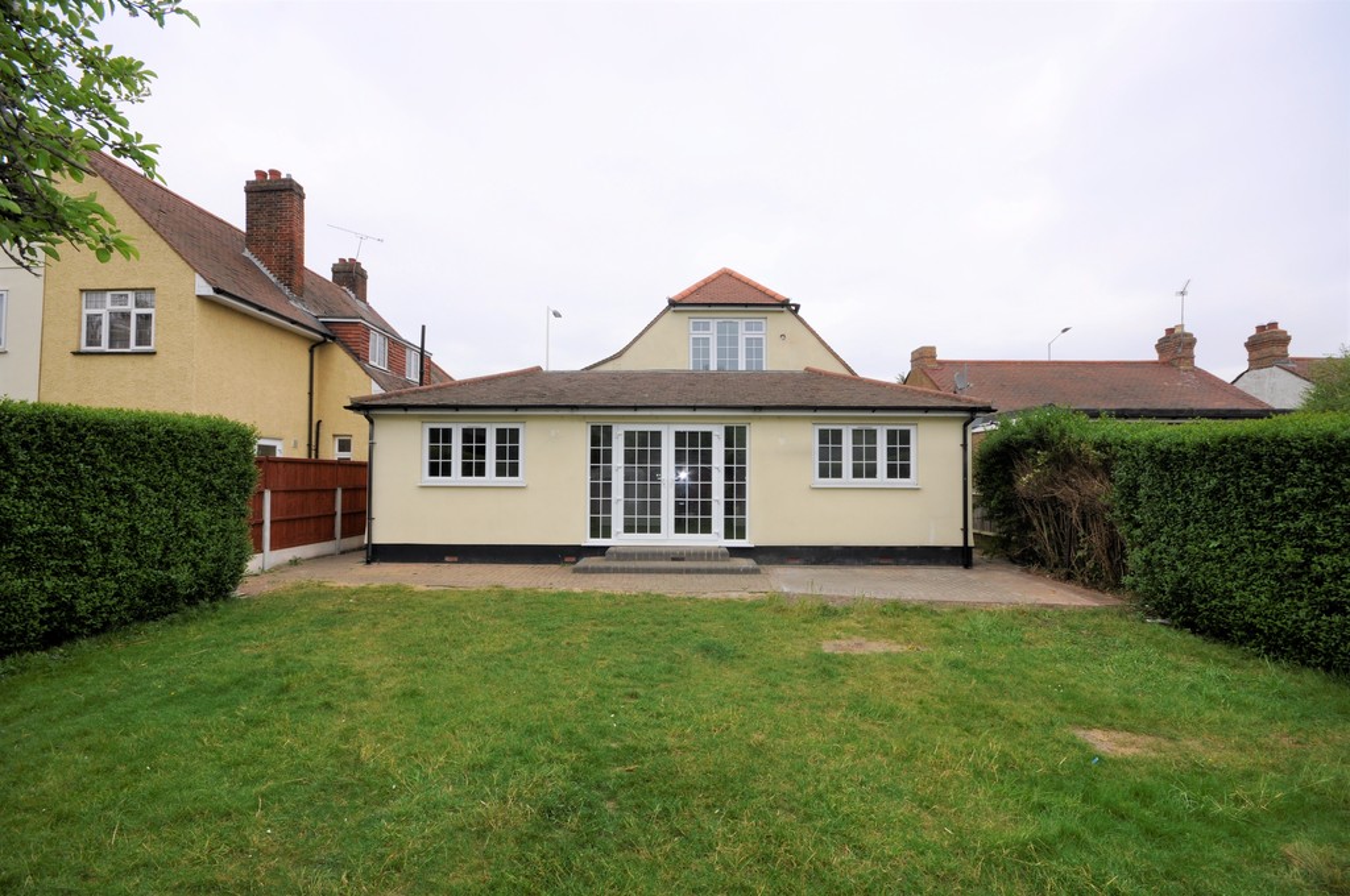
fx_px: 562
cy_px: 448
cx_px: 675
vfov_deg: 77.2
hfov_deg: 100.5
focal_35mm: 15
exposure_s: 1/200
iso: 200
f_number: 9
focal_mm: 10
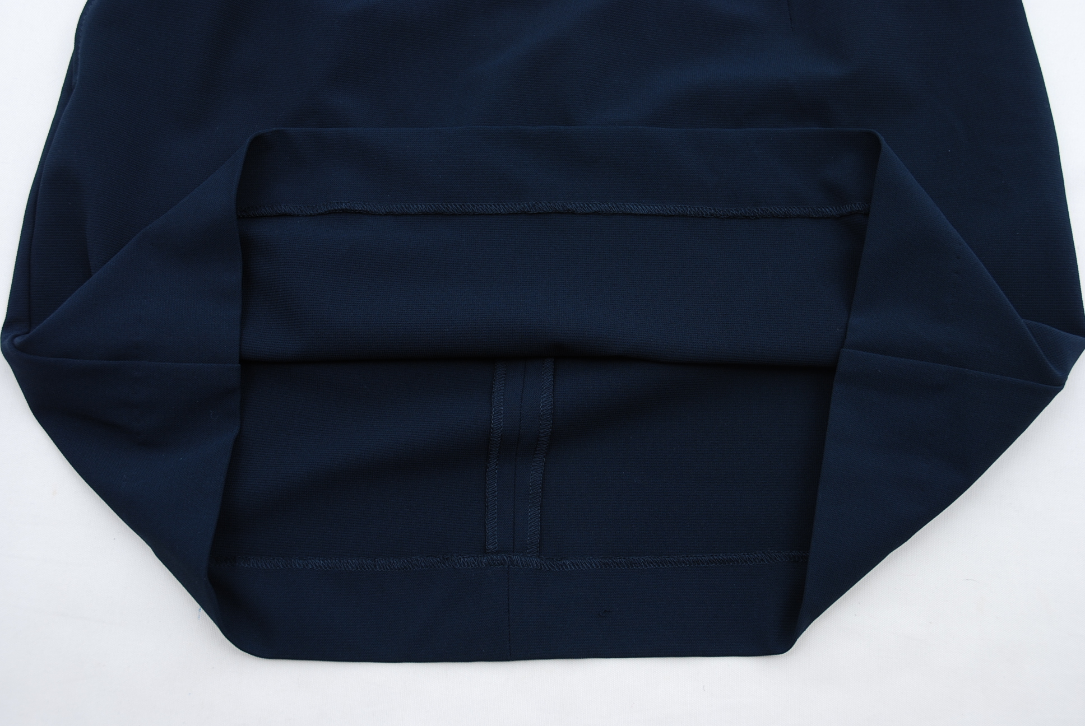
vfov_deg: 33.1
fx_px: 1222
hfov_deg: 47.9
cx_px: 542
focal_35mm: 40
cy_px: 363
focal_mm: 27
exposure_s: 1/200
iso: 100
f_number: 5.6
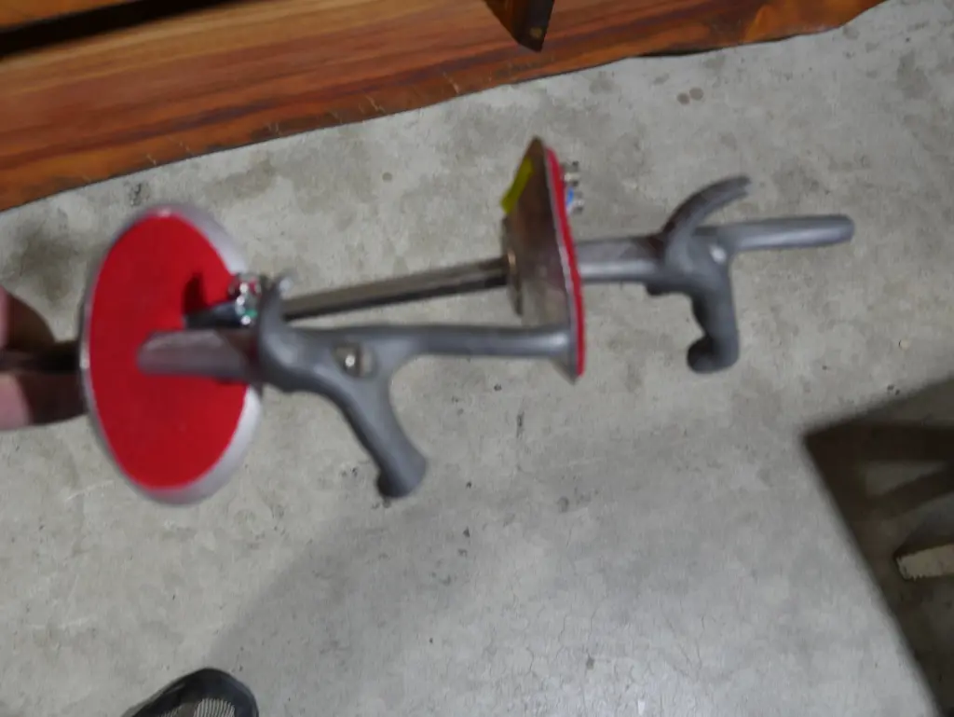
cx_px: 477
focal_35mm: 42
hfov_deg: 44.8
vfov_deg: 34.4
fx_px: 1158
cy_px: 358
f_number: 4.6
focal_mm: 21
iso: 320
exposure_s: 1/60
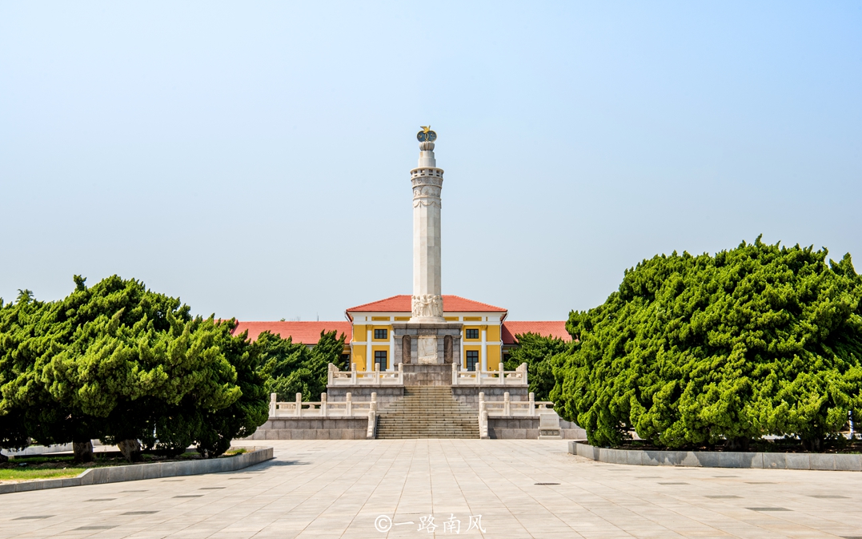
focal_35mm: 45
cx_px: 431
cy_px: 253
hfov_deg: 44.4
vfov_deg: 28.6
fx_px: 1057
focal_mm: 44
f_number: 16
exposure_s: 1/100
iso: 100
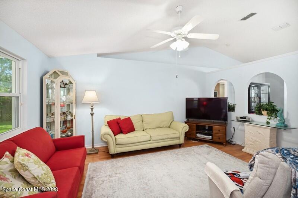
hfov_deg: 100.4
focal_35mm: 15
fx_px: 124
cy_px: 99
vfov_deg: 77.3
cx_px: 149
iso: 200
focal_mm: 15
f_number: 8
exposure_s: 1/2.5
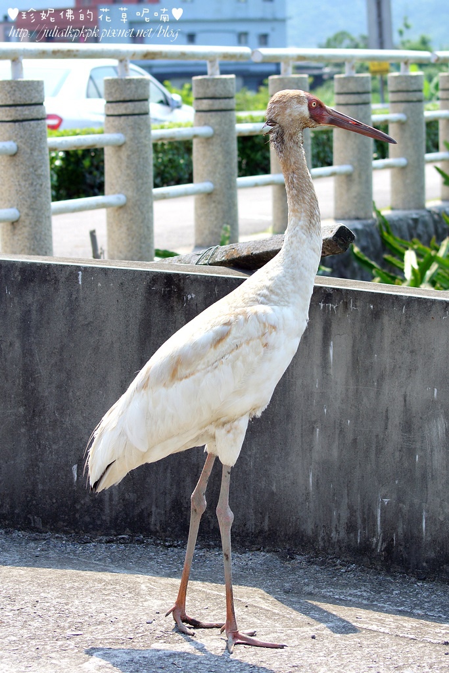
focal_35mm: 112
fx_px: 2104
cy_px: 336
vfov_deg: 18.2
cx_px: 224
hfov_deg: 12.2
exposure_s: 1/250
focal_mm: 75
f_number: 6.3
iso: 100
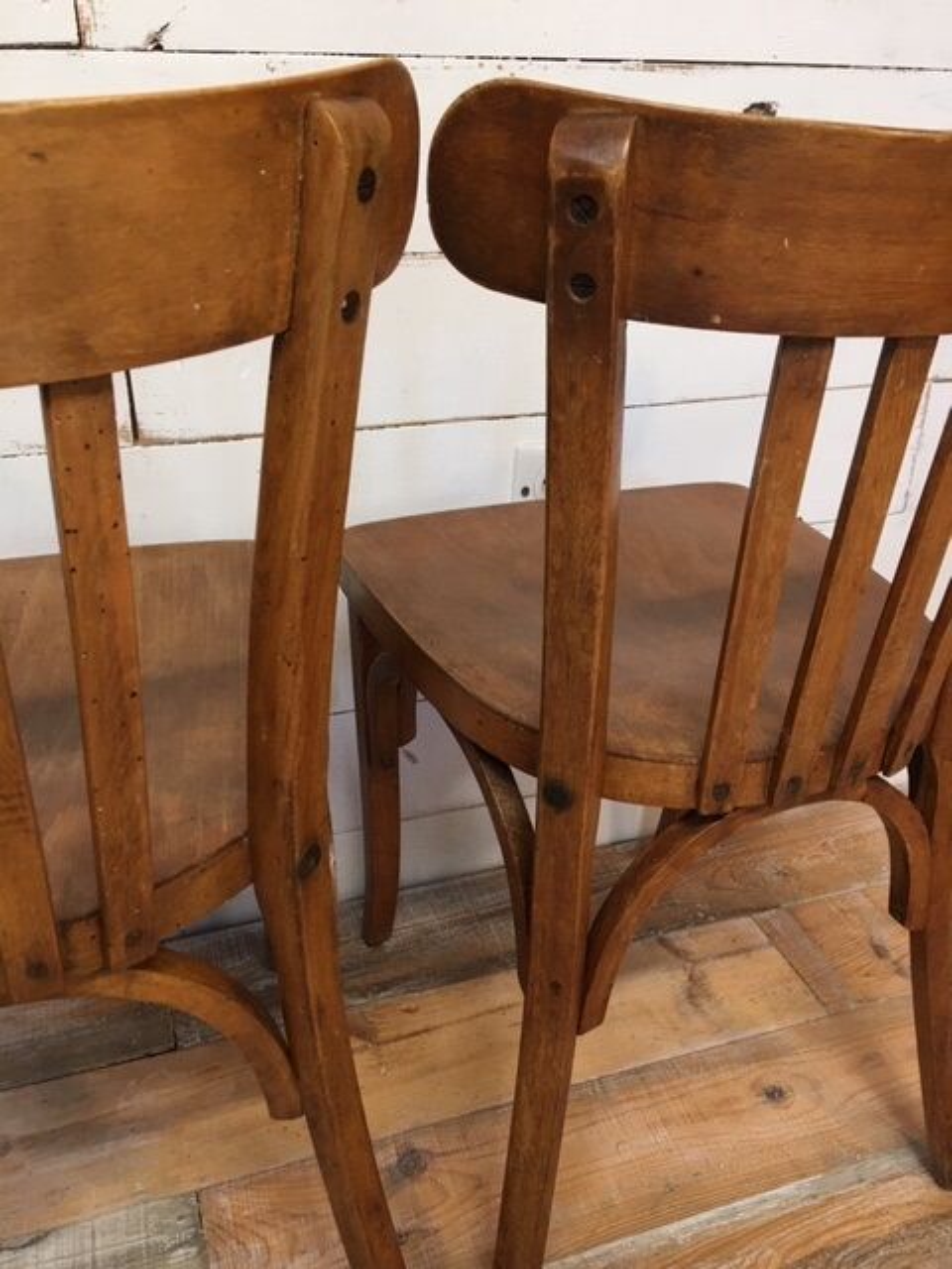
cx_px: 476
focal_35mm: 29
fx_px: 1063
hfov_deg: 48.2
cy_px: 634
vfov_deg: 61.7
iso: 40
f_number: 2.2
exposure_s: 1/17
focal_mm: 4.15
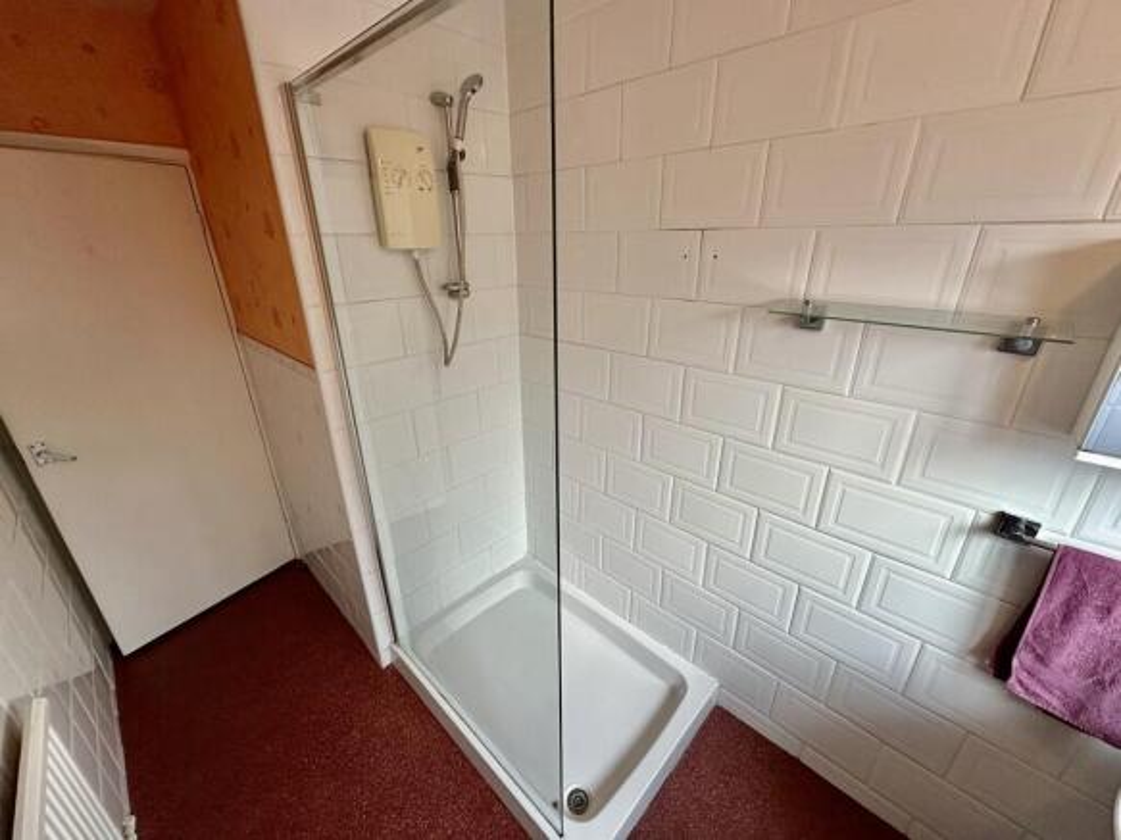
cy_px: 420
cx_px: 560
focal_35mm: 14
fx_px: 453
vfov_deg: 85.7
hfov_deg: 102.1
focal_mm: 2.22
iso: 160
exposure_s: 1/100
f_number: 2.2
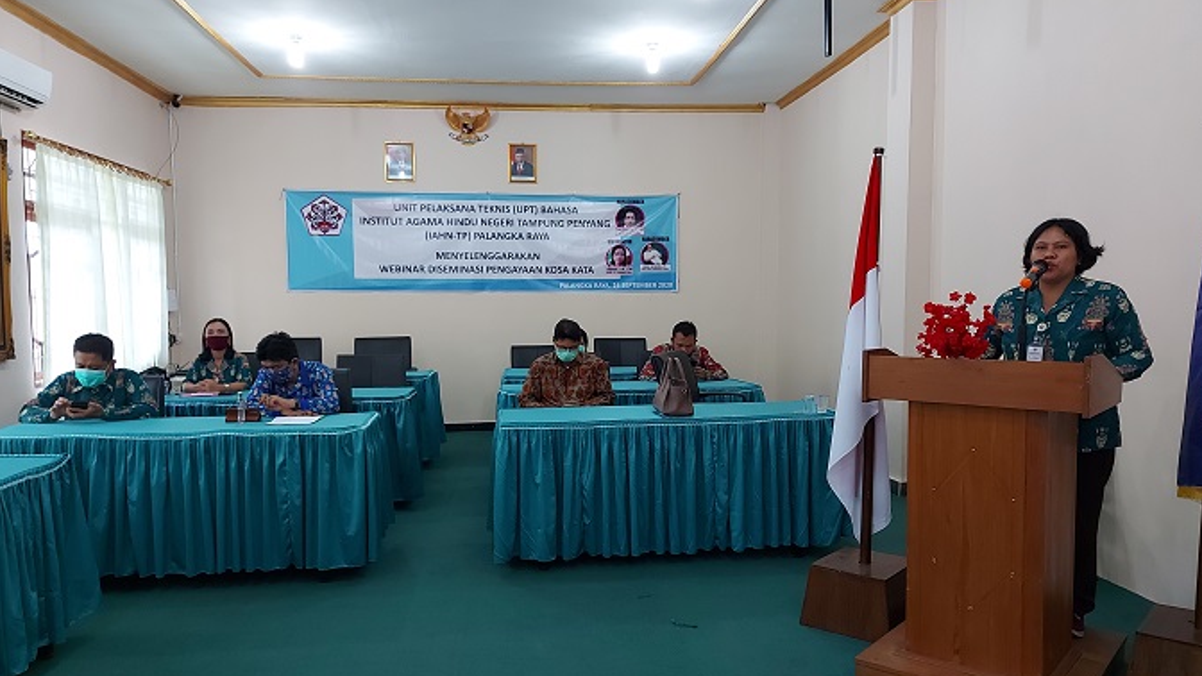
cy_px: 366
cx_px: 603
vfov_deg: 42.9
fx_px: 861
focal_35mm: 27
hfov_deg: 69.9
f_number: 1.8
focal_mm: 5.23
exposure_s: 1/33
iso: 200
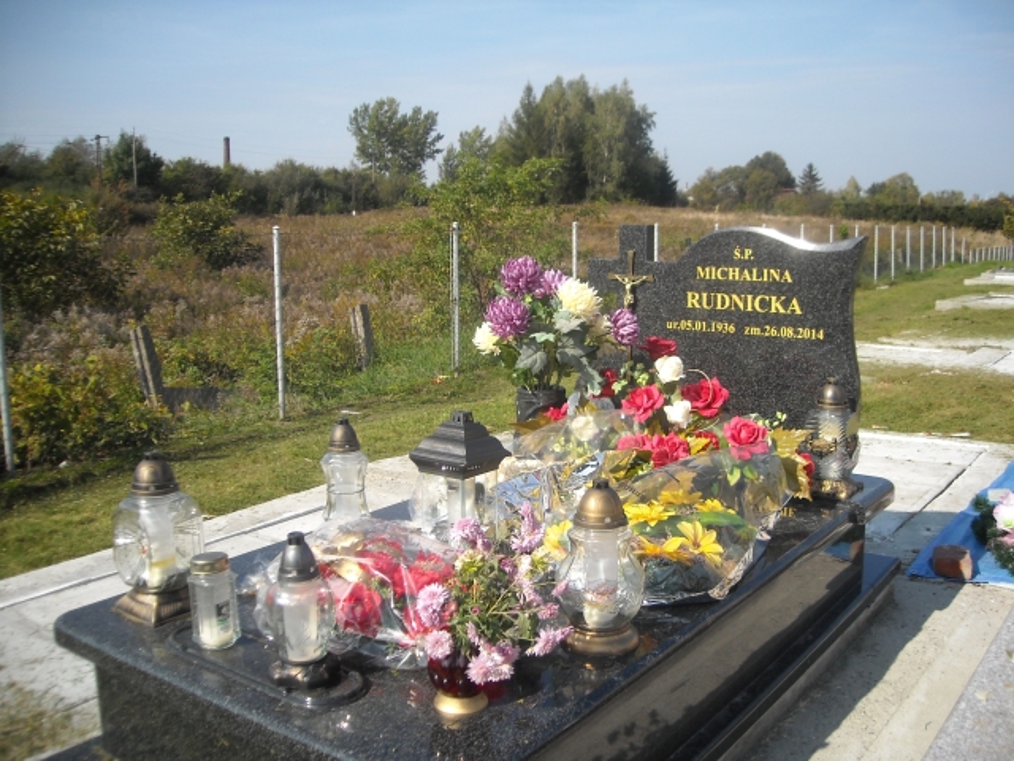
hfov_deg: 52.6
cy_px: 380
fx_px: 1025
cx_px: 507
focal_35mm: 35
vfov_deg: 40.7
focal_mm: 5.7
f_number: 5.6
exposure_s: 1/239
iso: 64
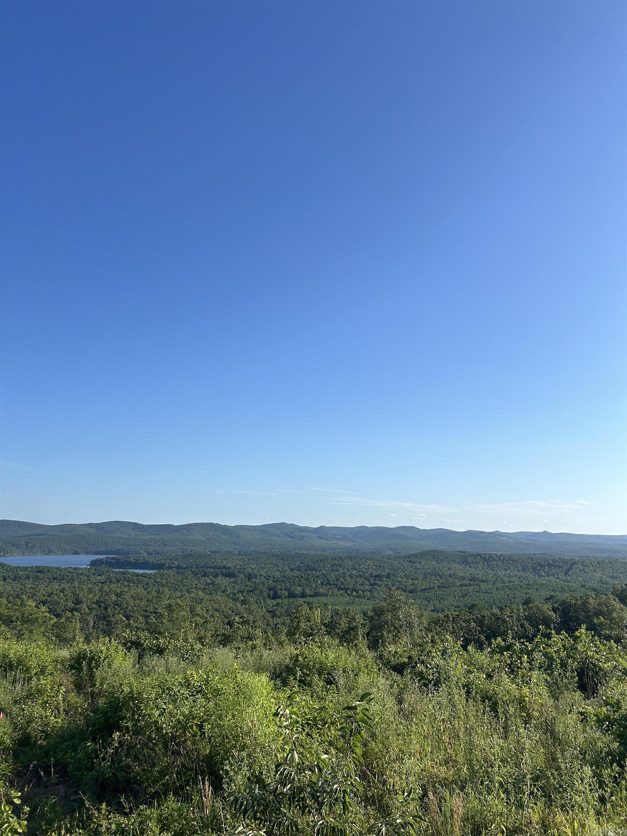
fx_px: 628
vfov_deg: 67.3
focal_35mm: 26
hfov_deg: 53.1
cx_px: 314
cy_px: 418
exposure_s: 1/3831
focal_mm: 5.7
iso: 50
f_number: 1.5
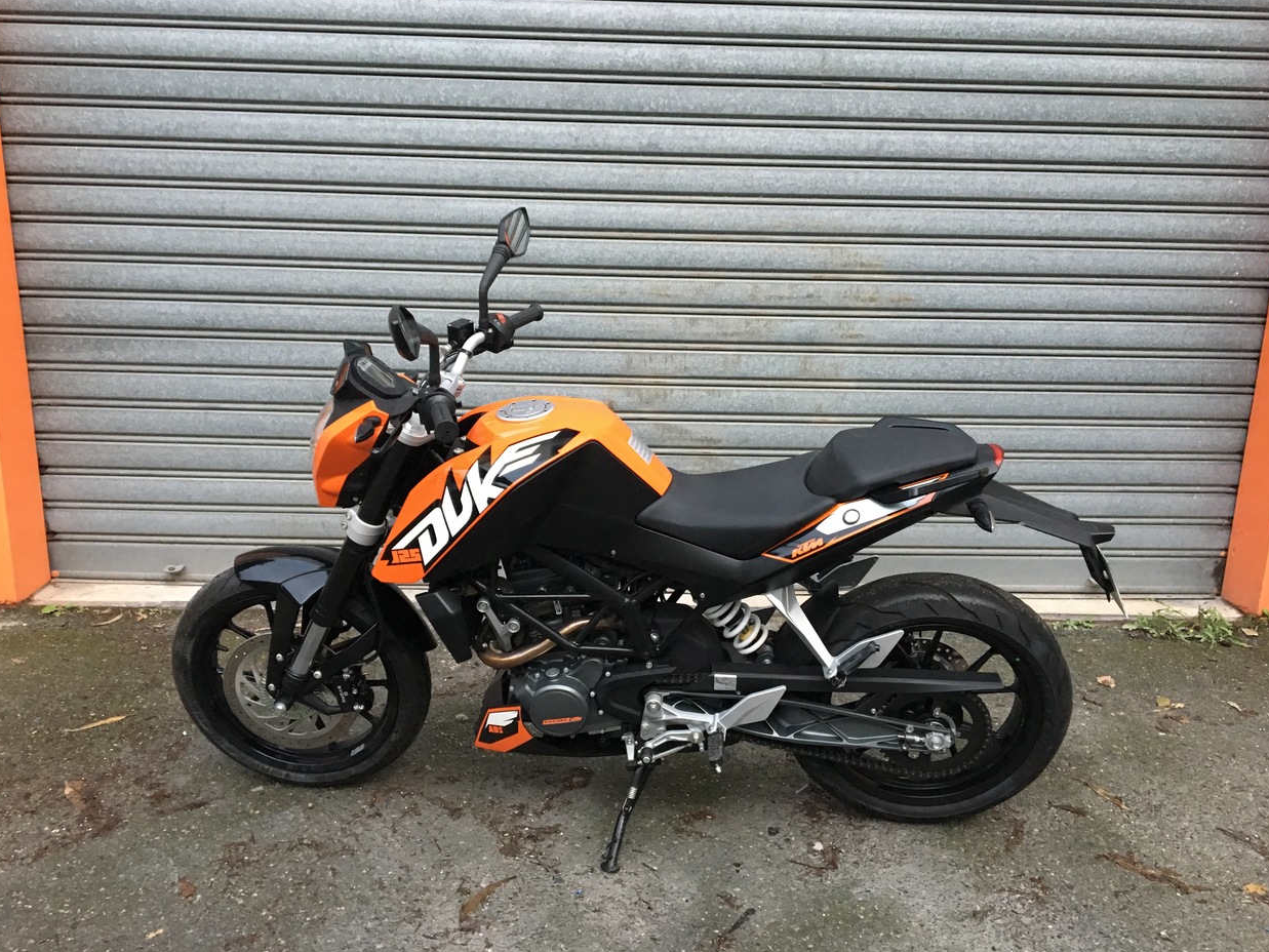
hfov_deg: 60.0
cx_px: 635
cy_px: 470
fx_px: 1100
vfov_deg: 46.8
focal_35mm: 30
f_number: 2.2
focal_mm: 4.15
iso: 200
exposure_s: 1/25
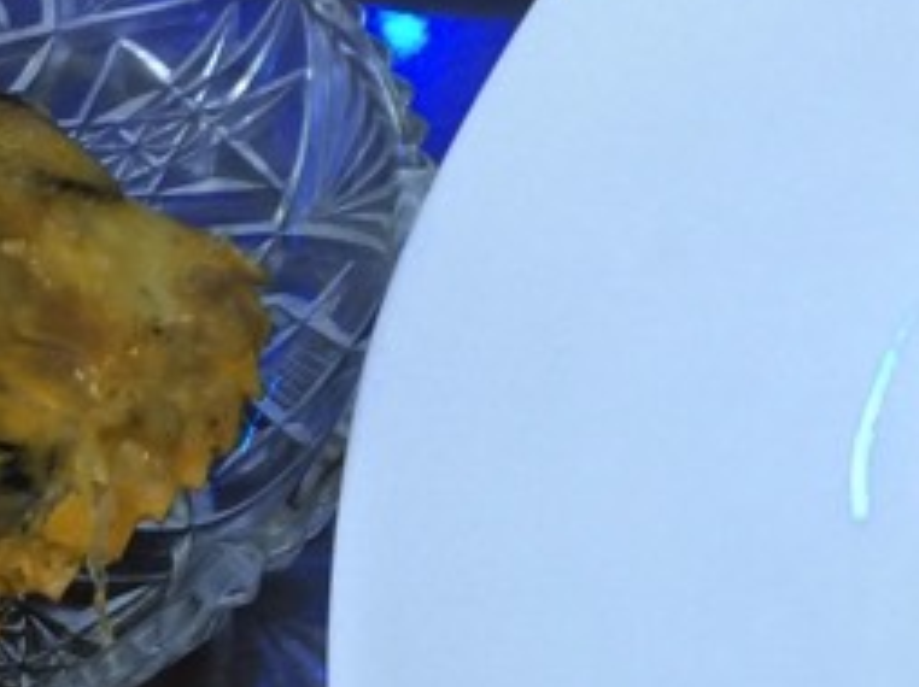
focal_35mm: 117
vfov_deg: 12.6
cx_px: 803
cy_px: 351
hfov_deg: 16.6
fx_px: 3103
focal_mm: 4.15
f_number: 2.2
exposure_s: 1/17
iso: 40
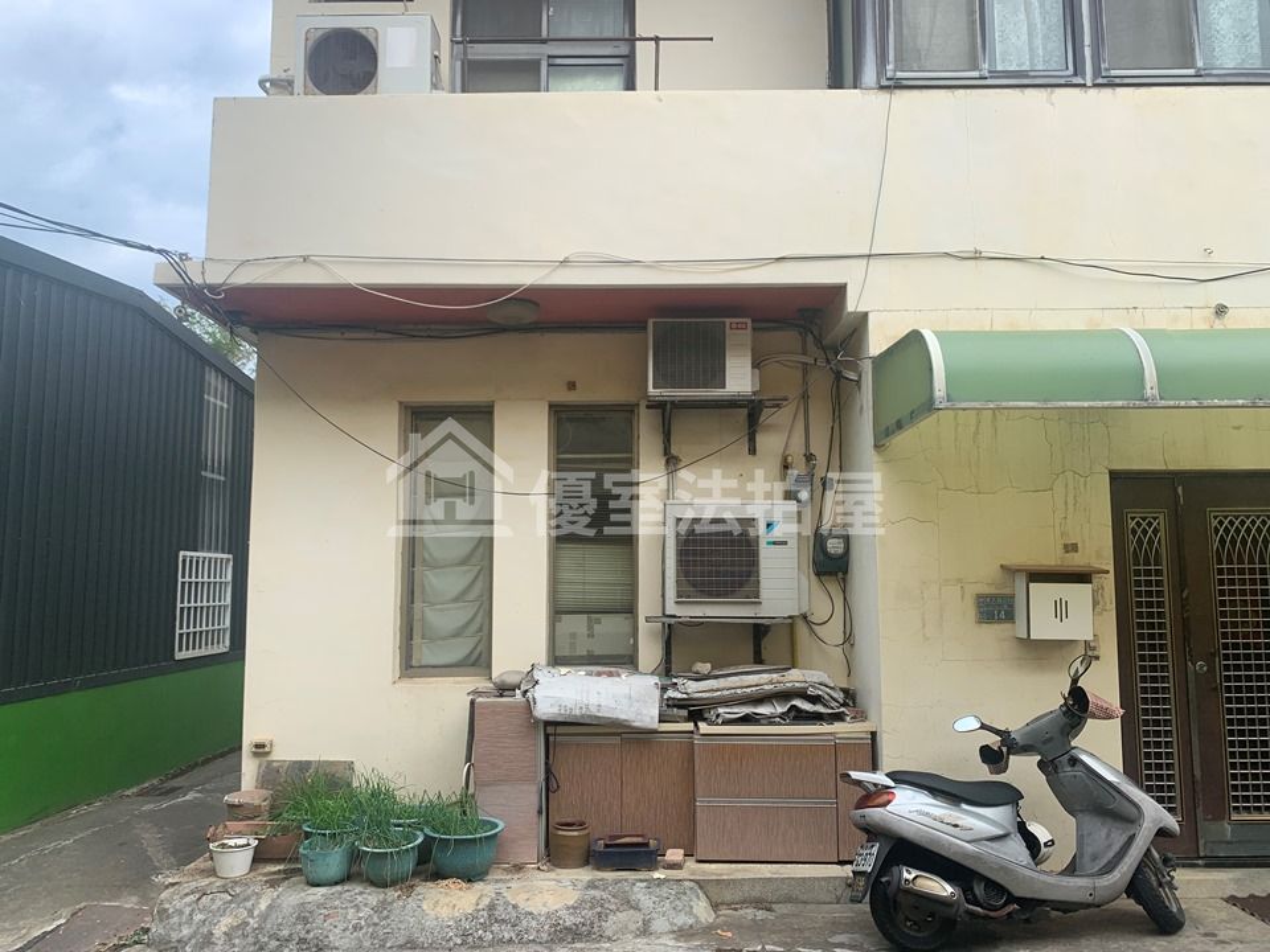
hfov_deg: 67.3
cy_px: 476
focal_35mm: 26
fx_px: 954
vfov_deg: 53.1
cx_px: 635
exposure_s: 1/903
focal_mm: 4.25
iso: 25
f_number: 1.8
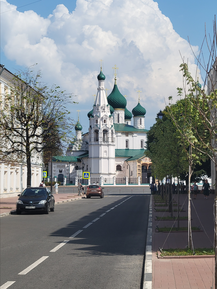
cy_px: 144
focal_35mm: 28
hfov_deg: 49.7
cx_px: 108
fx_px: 234
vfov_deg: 63.4
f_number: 2
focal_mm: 5.9
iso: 25
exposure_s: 1/1350
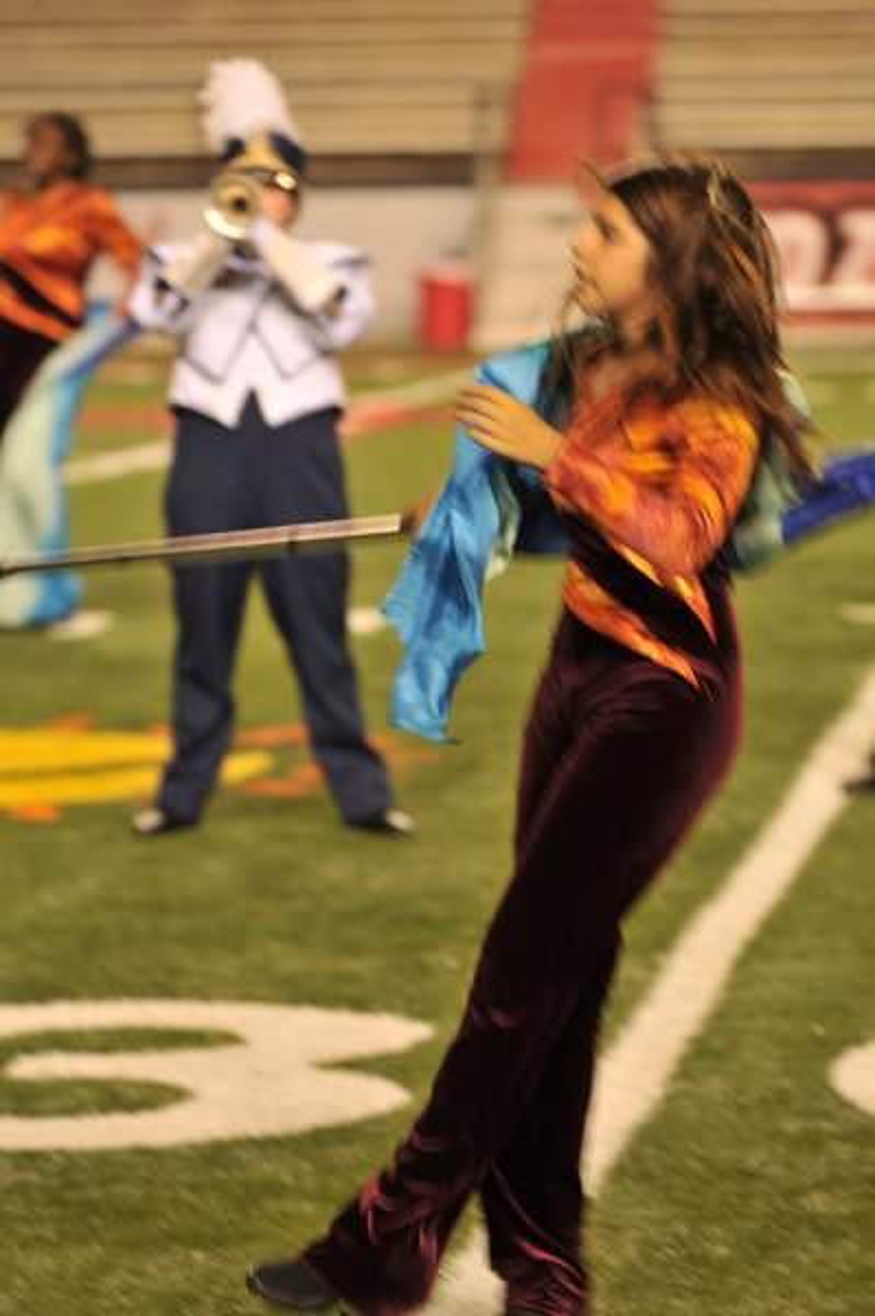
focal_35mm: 195
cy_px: 658
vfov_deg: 10.6
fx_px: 7121
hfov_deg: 7.0
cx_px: 438
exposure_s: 1/60
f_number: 2.8
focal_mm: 130
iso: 200
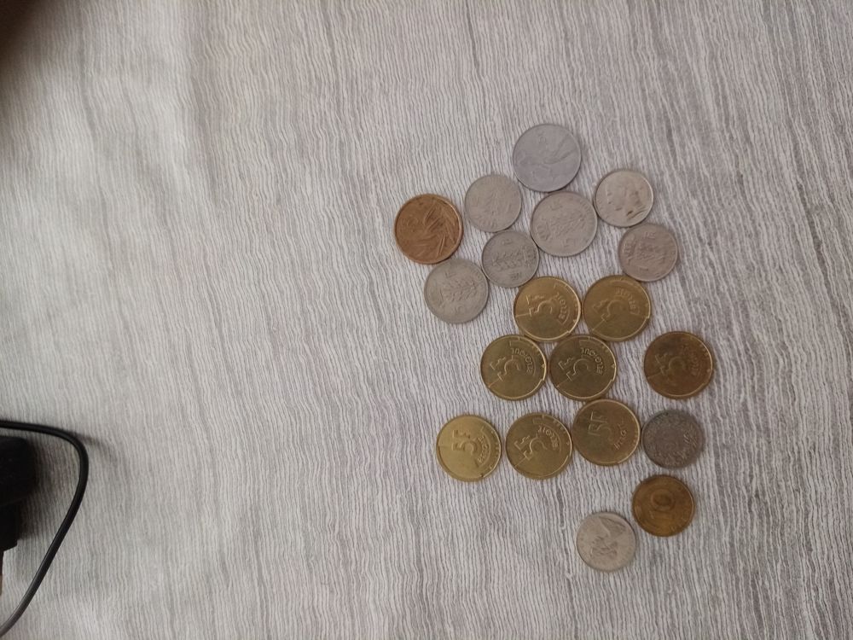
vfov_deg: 53.1
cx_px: 426
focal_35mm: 26
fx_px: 641
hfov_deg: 67.3
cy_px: 320
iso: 191
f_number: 1.8
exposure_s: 1/33.3
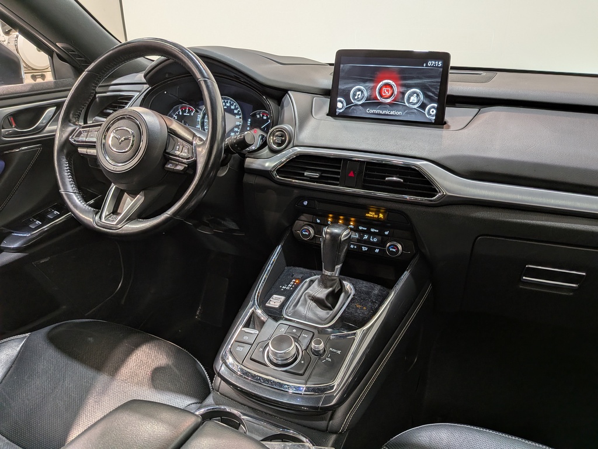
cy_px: 224
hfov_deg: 71.6
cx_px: 299
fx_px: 415
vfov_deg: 56.8
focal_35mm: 24
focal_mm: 4.53
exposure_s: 1/25
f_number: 1.7
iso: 42
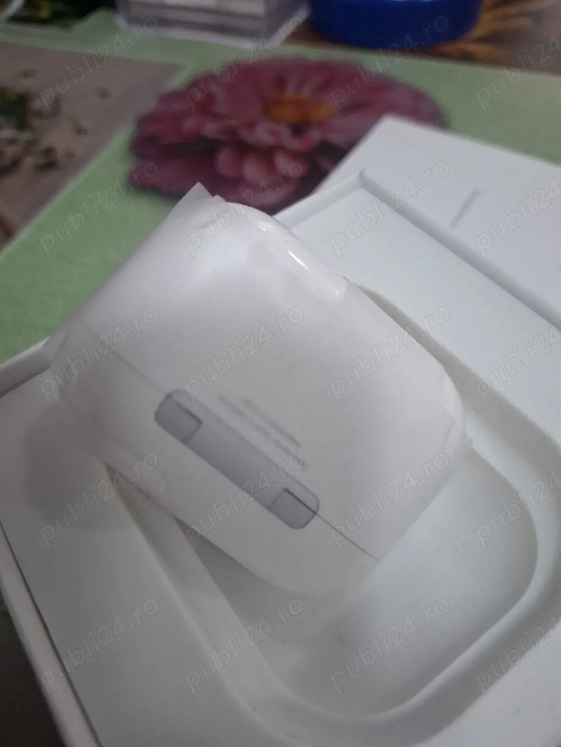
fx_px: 497
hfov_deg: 58.9
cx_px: 280
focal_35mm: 23
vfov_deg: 73.9
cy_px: 374
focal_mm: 5.54
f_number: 1.8
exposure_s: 1/50
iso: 320
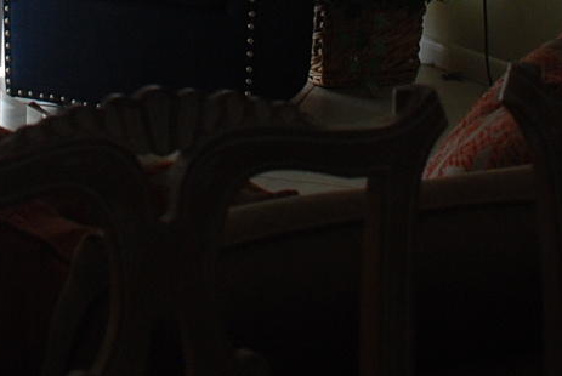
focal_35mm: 138
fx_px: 2157
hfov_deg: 14.6
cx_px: 11
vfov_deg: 9.5
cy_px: -320
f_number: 5.6
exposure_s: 1/125
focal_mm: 22
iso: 200
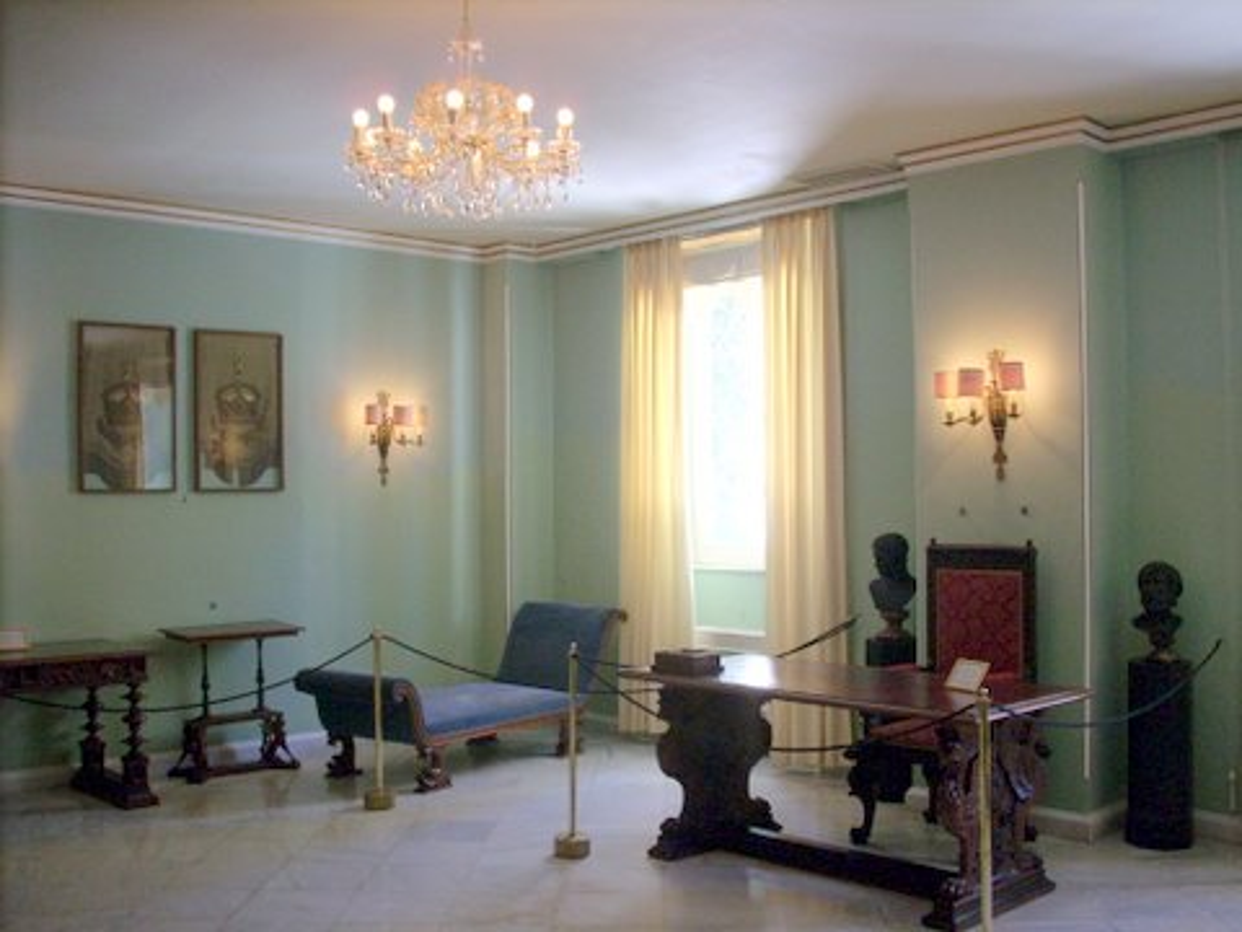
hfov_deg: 50.1
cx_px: 621
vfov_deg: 38.7
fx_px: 1328
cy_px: 466
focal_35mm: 37
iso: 147
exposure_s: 1/30
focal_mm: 6.2
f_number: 2.8
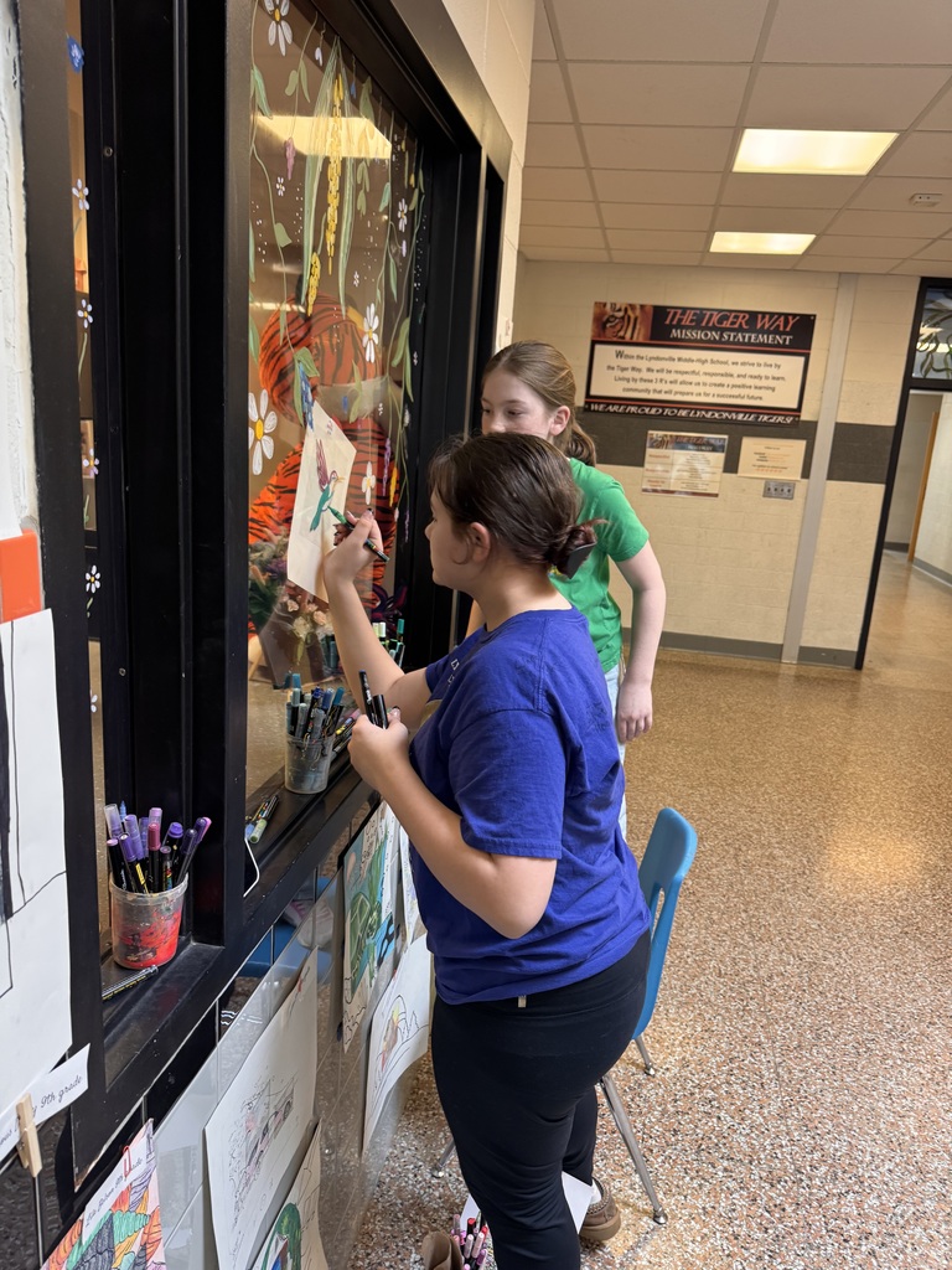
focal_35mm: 24
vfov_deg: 71.6
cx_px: 476
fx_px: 880
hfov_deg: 56.8
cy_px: 635
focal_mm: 6.76
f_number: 1.78
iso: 200
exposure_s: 1/60
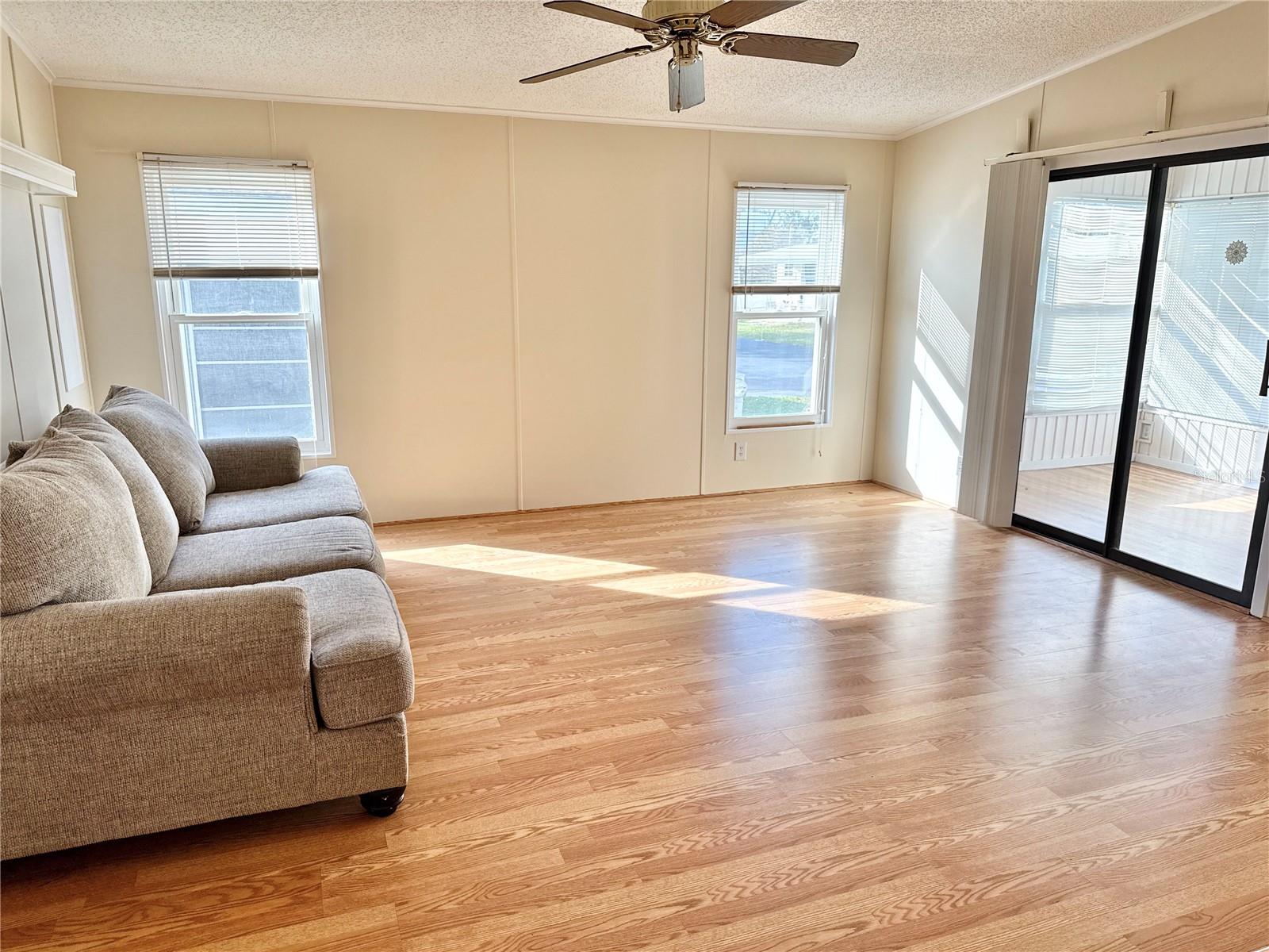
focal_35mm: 24
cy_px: 476
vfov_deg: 56.8
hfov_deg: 71.6
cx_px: 634
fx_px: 880
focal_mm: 6.76
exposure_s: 1/459
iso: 100
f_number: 1.78
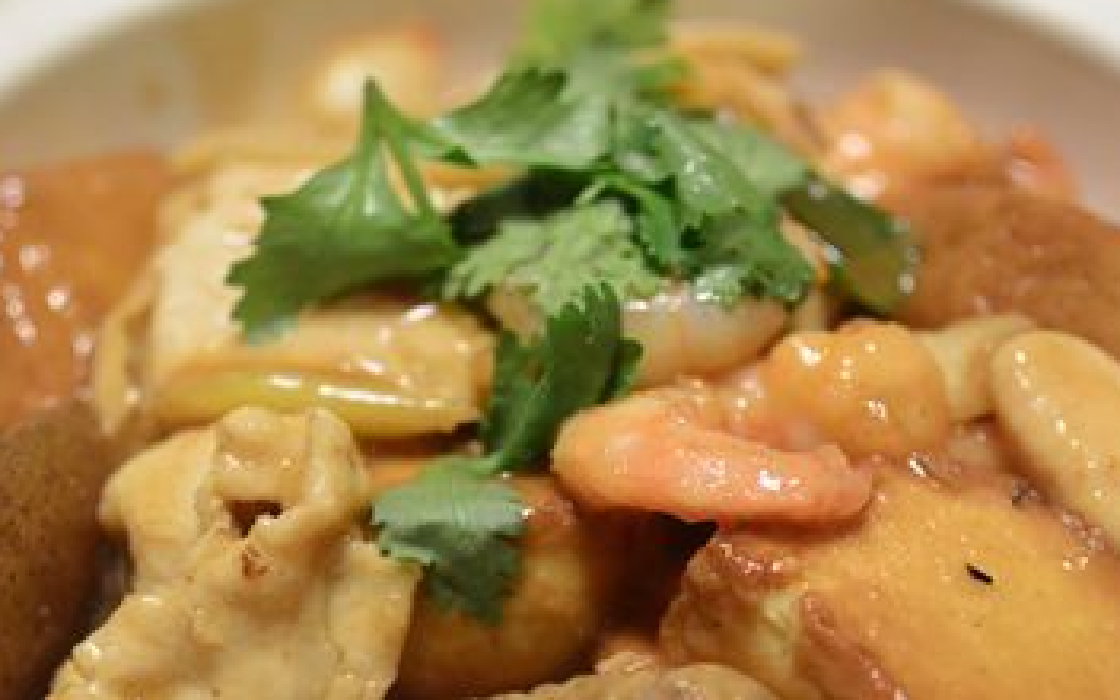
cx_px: 535
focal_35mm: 71
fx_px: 2167
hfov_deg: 29.0
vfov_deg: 18.2
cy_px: 520
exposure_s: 1/250
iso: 400
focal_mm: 18.5
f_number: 2
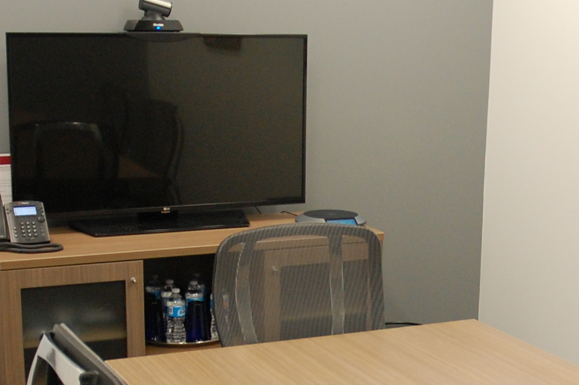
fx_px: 1205
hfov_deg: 26.6
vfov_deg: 17.9
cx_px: 445
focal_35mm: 75
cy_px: 335
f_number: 4
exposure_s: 1/60
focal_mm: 18
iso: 800
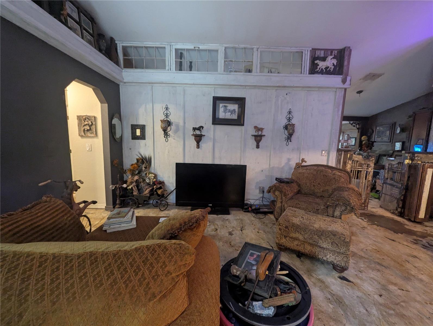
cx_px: 216
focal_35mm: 13
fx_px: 163
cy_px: 163
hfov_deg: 106.1
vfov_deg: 90.1
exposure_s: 1/24
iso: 308
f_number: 2.2
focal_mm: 1.95
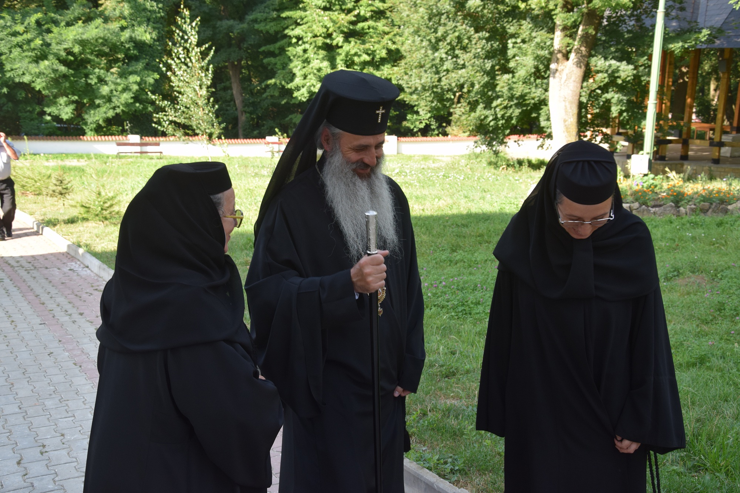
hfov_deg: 43.6
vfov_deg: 29.9
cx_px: 370
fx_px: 925
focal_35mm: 45
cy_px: 246
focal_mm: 30
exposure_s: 1/200
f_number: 7.1
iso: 400
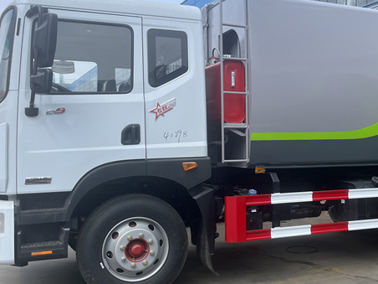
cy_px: 150
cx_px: 288
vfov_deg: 31.5
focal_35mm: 46
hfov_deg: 40.0
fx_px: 502
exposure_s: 1/1600
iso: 50
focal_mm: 5.1
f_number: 1.6
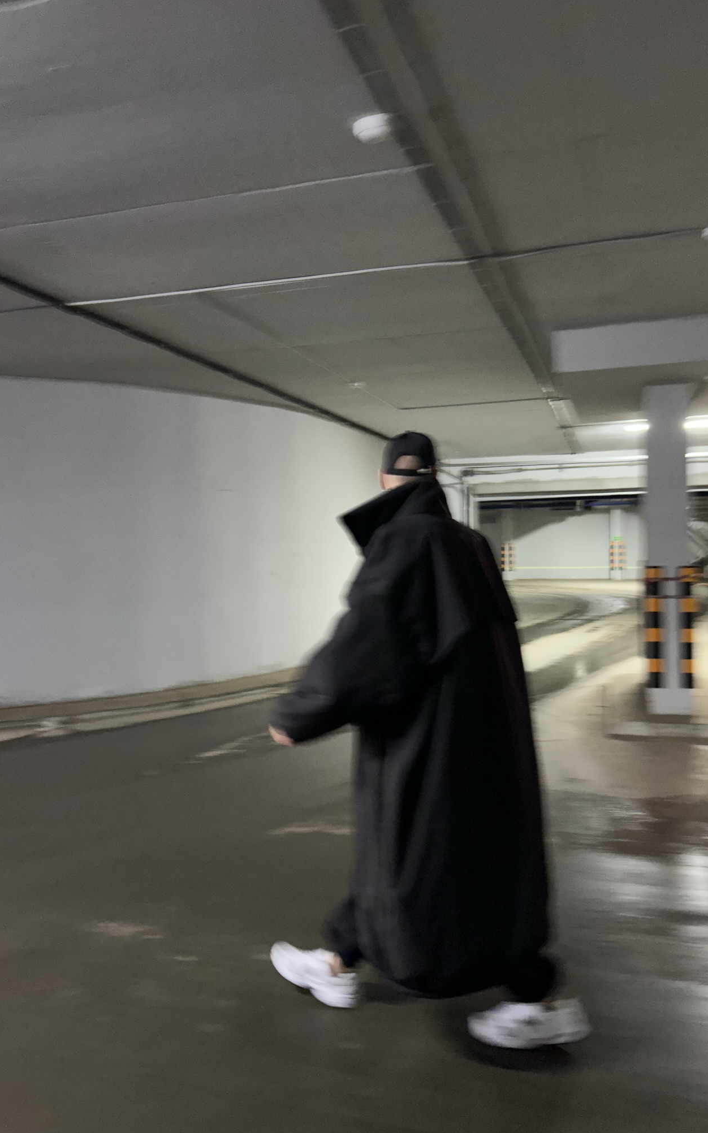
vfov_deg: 70.4
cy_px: 561
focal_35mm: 26
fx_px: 803
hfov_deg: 47.4
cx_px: 406
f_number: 1.78
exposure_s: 1/25
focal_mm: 6.86
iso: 1000
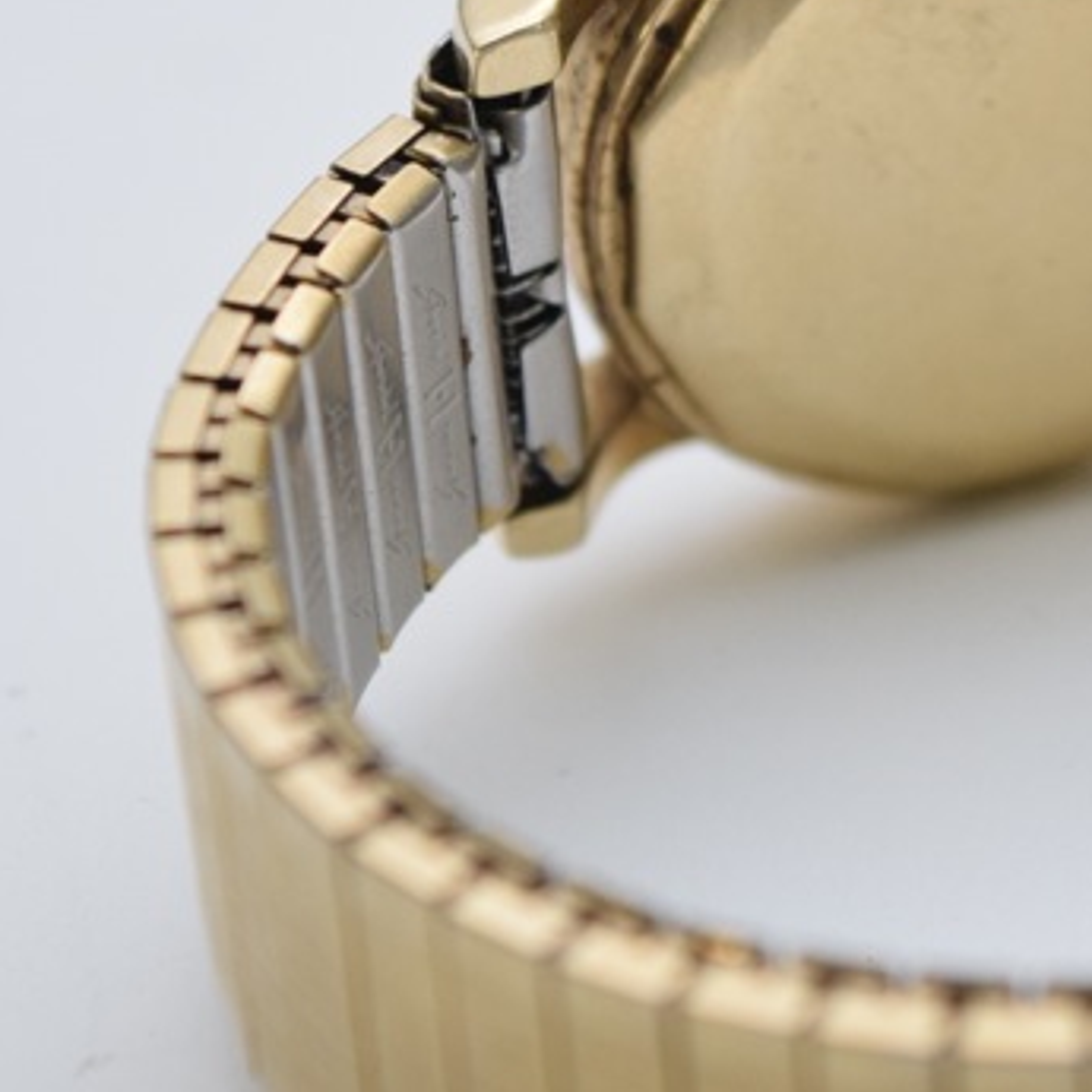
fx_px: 7253
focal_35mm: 203
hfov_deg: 8.6
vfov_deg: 8.6
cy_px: 103
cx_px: 972
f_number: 5.6
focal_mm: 55
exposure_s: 1/100
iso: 800
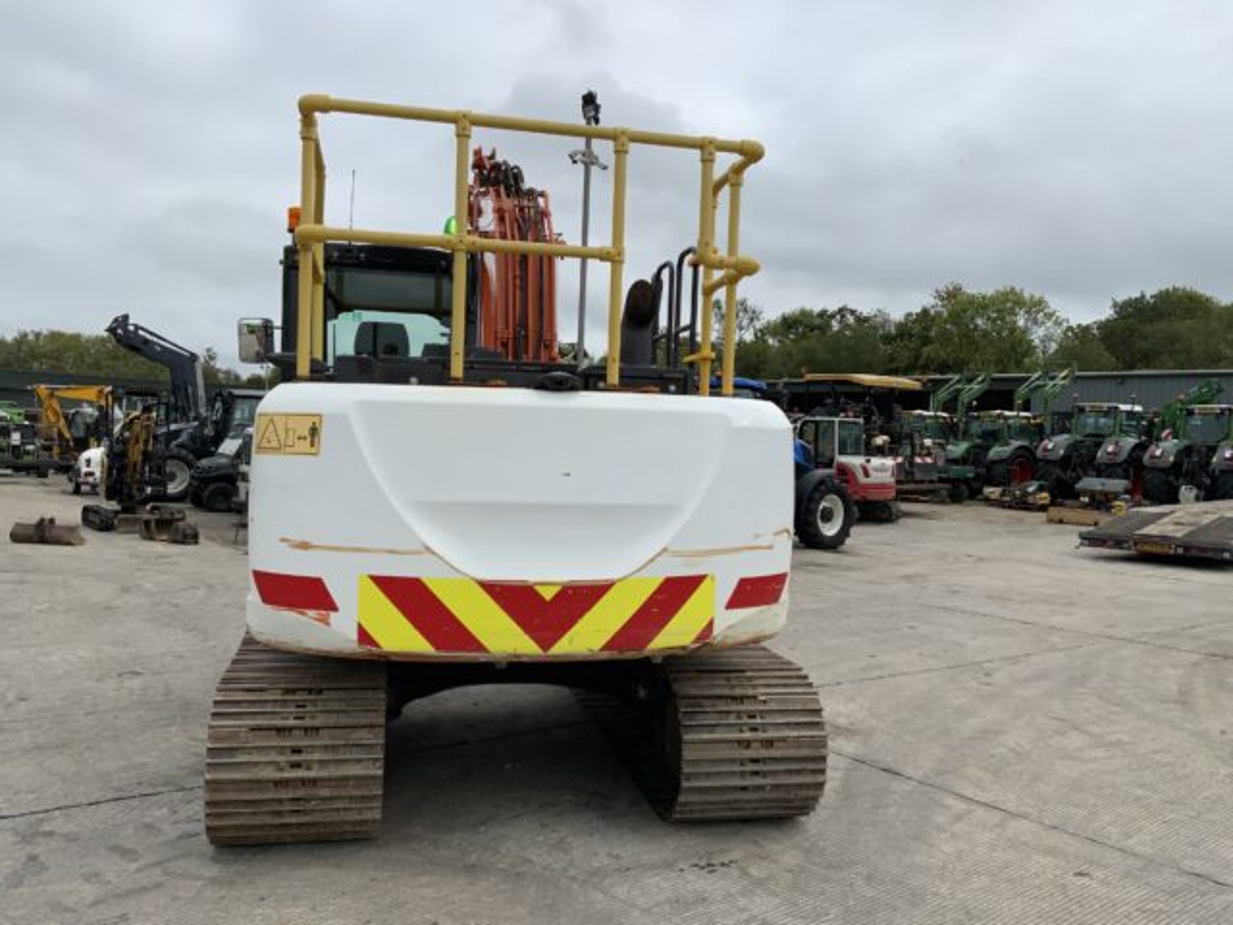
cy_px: 462
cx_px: 616
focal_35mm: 29
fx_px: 1033
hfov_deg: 61.7
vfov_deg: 48.2
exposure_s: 1/1848
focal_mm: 3
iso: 16
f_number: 1.8
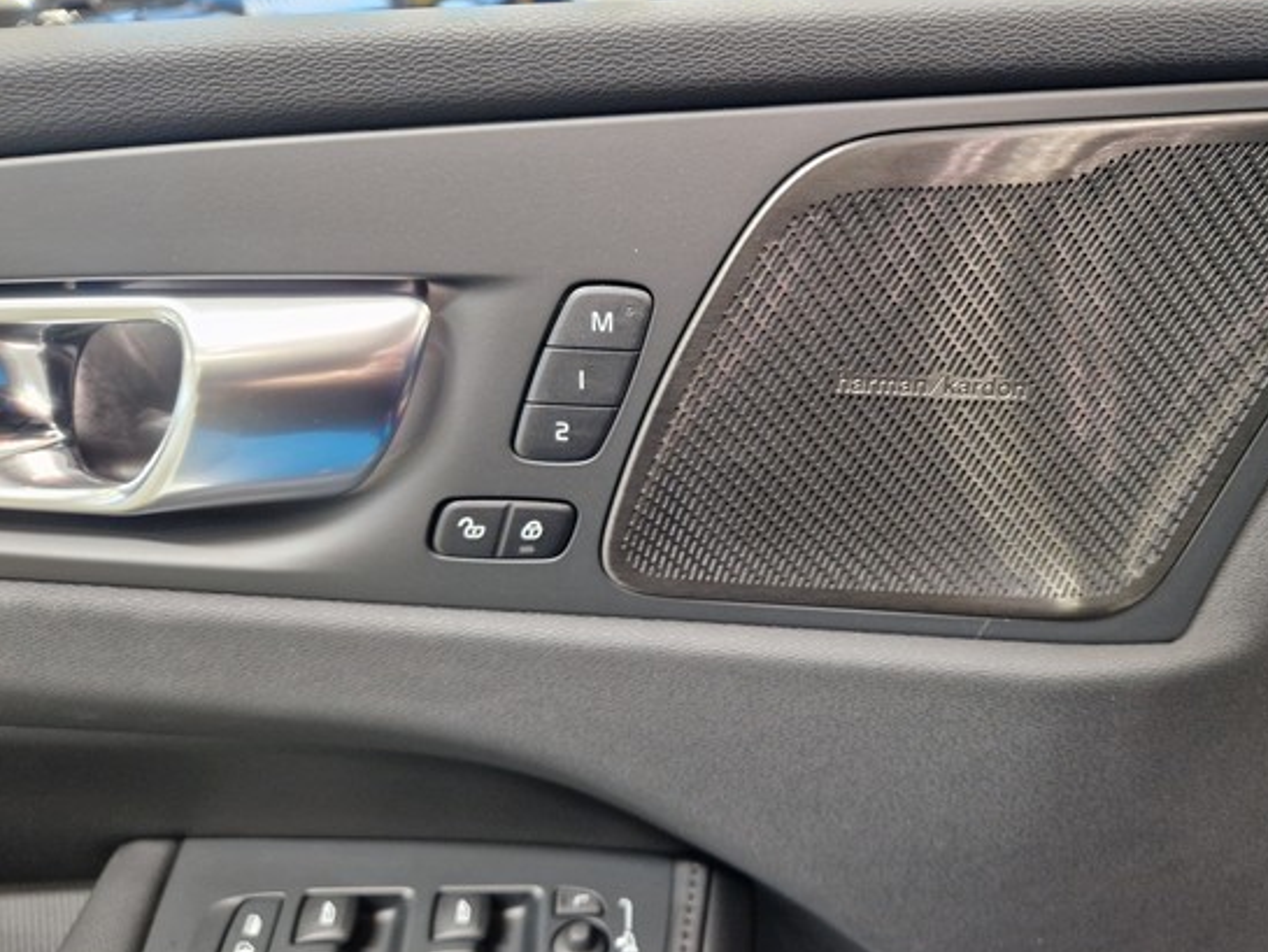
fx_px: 989
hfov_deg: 64.9
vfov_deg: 51.3
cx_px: 742
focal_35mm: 27
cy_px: 528
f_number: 1.8
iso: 1000
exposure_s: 1/100
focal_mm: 5.4
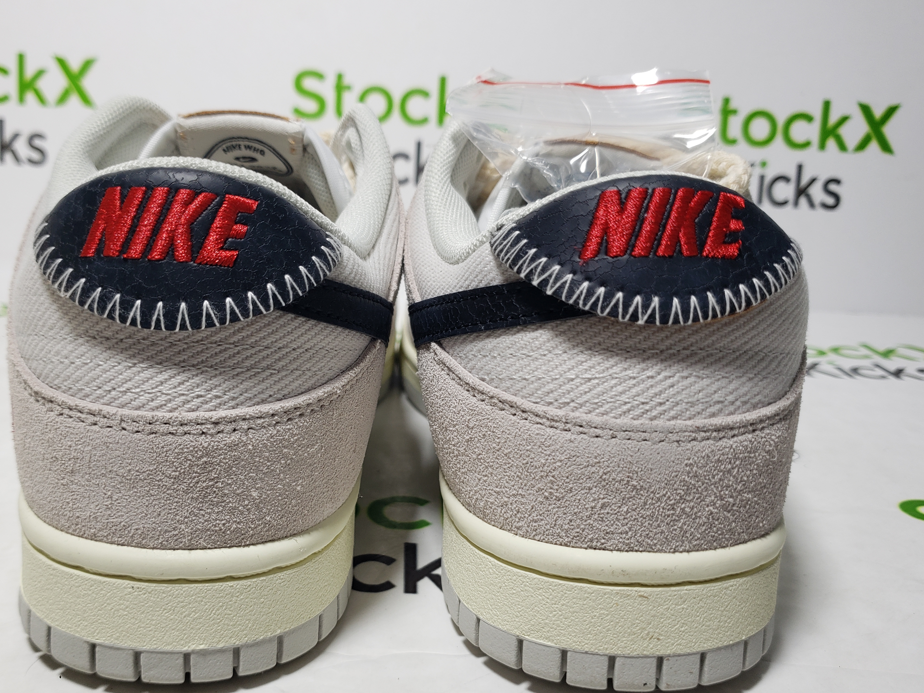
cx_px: 395
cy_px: 402
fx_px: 827
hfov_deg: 58.1
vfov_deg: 45.3
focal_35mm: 31
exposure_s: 1/386
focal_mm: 4.3
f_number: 1.5
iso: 50
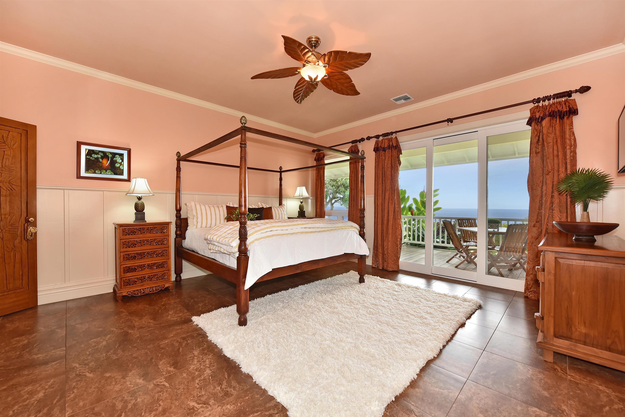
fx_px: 243
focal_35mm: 14
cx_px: 312
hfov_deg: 104.2
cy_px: 208
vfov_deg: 81.2
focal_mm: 14
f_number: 16
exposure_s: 1/15
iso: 5600
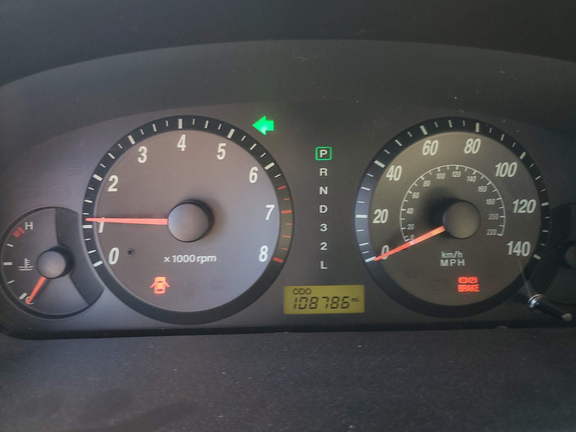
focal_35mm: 26
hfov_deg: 67.3
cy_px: 216
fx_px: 433
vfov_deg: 53.1
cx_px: 288
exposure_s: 1/60.2
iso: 73
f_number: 1.5
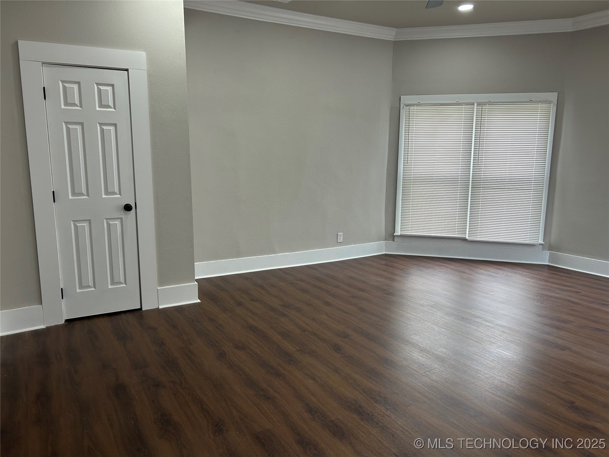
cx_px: 304
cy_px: 228
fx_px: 457
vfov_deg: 53.1
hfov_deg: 67.3
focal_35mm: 26
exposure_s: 1/121
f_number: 1.5
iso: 80
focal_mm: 5.7
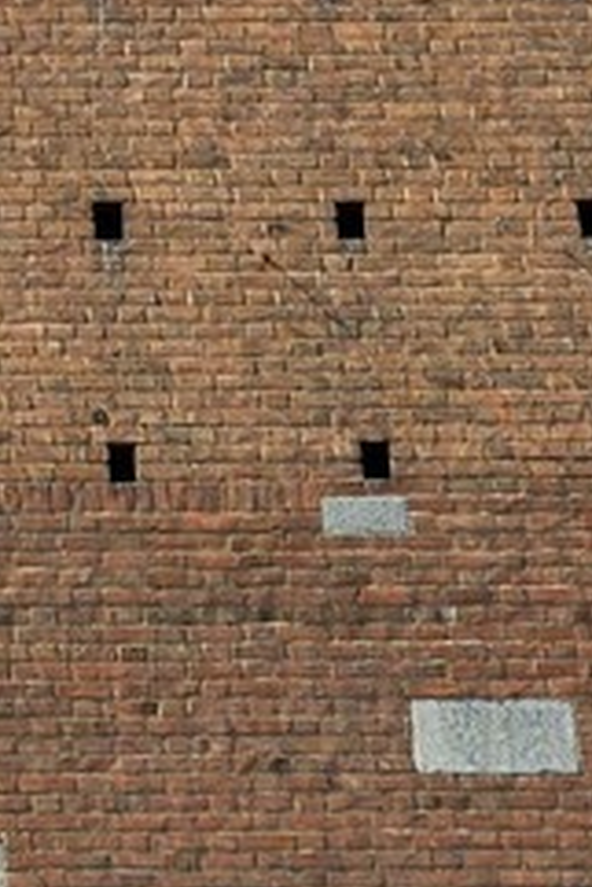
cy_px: -1829
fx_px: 4729
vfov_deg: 8.7
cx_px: -636
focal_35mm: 192
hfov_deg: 6.9
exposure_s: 1/200
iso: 200
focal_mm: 29
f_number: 11
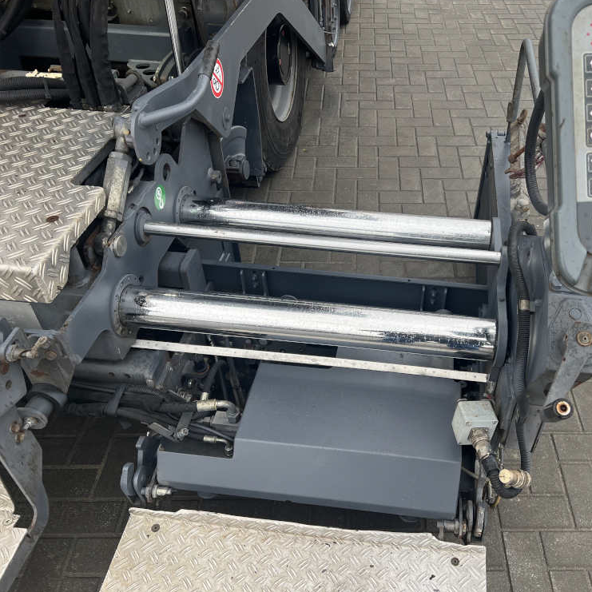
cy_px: 295
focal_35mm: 31
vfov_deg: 52.5
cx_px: 379
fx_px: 600
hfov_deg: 51.8
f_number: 1.5
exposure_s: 1/121
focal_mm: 5.7
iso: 50
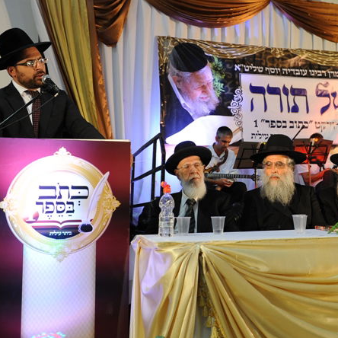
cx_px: 251
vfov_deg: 34.7
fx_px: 541
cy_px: 153
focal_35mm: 49
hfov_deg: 34.0
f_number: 4
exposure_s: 1/125
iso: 800
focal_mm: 32
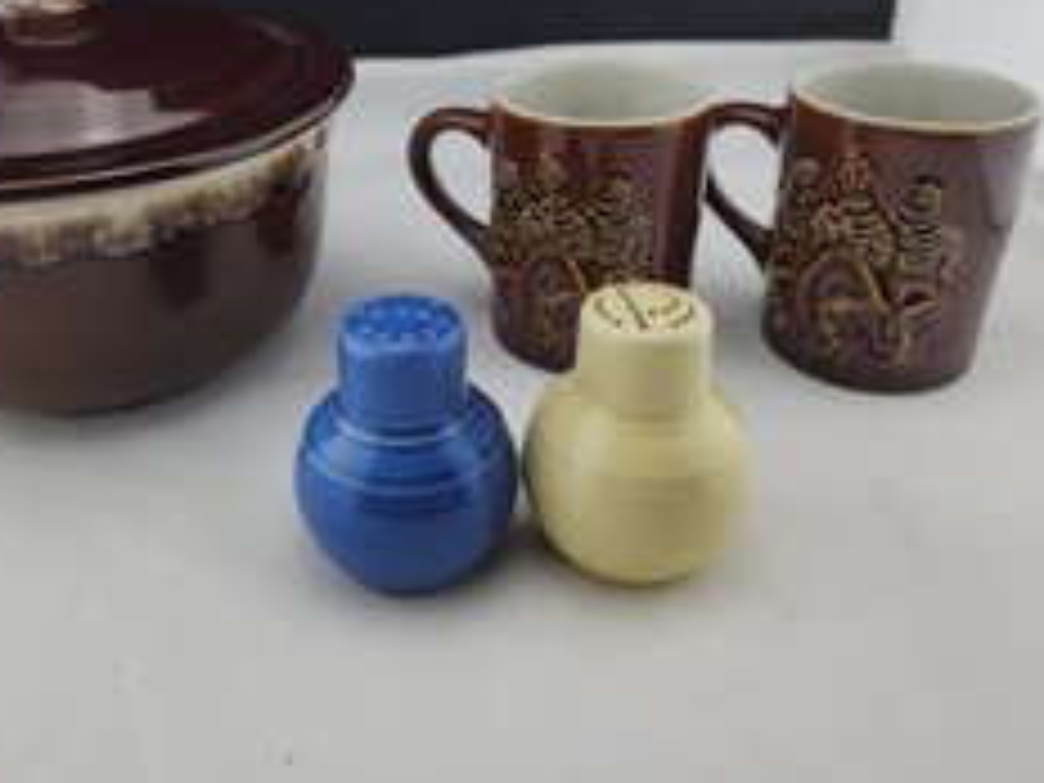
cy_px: 263
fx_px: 1025
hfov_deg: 53.6
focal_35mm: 34
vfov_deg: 41.3
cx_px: 416
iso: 12
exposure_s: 1/203
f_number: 1.8
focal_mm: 6.4
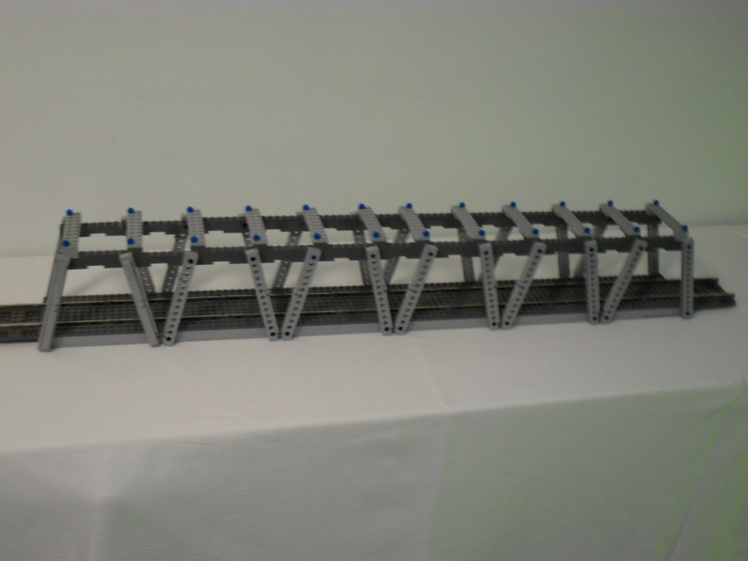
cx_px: 374
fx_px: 908
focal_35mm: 42
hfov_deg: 44.8
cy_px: 280
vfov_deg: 34.3
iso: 200
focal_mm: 7.5
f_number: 3.6
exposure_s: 1/6
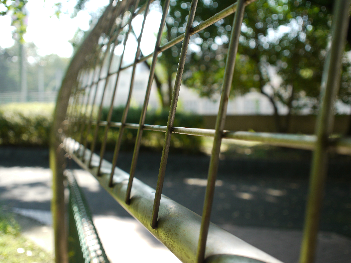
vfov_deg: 41.8
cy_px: 132
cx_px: 176
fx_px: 345
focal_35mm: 34
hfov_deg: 54.0
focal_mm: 17
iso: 100
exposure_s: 1/320
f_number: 2.8
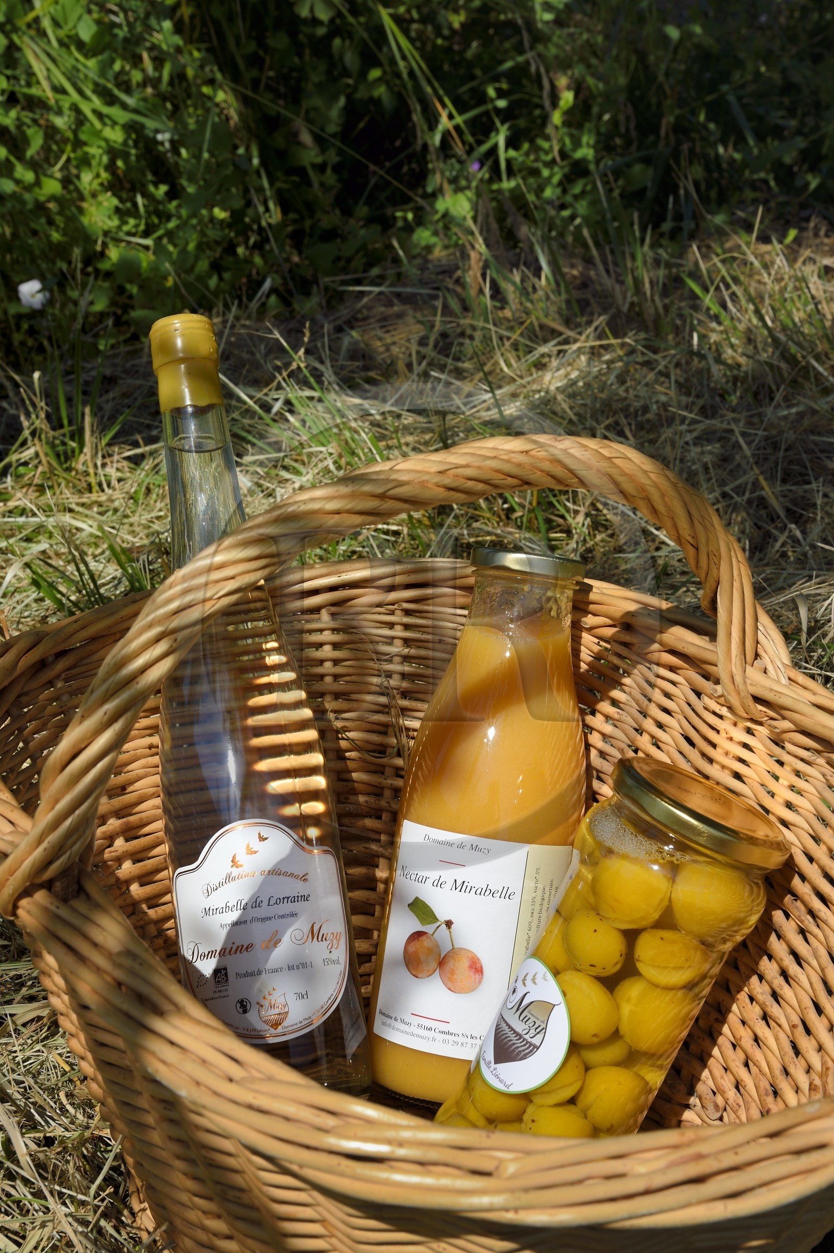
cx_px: 417
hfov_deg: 22.6
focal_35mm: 60
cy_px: 626
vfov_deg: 33.4
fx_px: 2087
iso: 200
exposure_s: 1/125
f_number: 20
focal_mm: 60
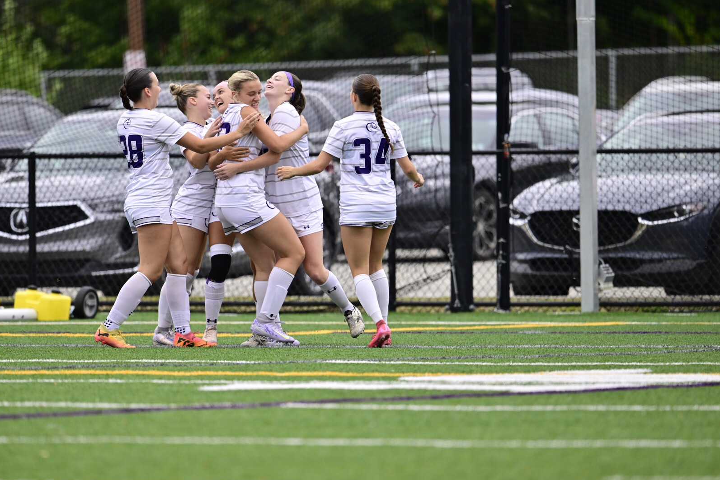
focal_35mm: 452
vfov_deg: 3.0
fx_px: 9039
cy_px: 241
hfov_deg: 4.6
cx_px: 323
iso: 640
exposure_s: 1/2000
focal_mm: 400
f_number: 4.5
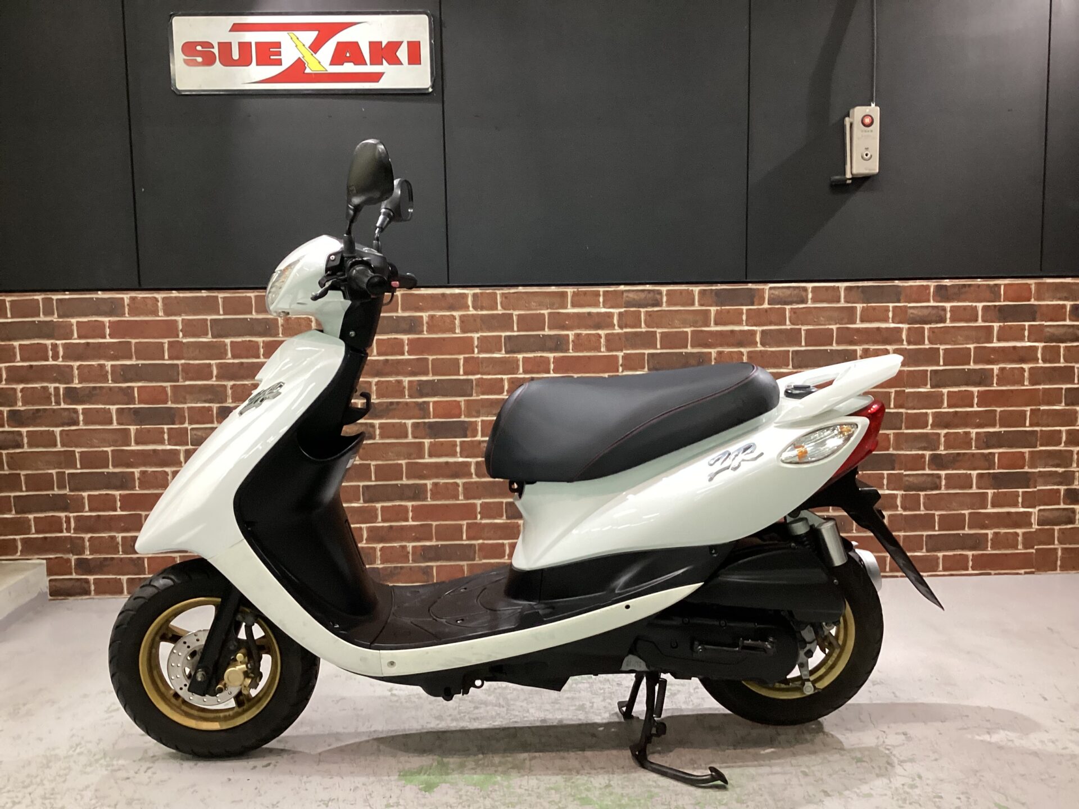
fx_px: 966
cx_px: 540
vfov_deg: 45.4
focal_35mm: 31
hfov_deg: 58.4
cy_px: 404
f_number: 2.4
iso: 250
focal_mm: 3.3
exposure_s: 1/60
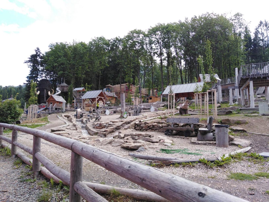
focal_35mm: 26
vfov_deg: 53.1
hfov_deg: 67.3
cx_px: 134
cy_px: 101
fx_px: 202
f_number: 2.2
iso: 100
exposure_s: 1/487
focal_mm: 3.46
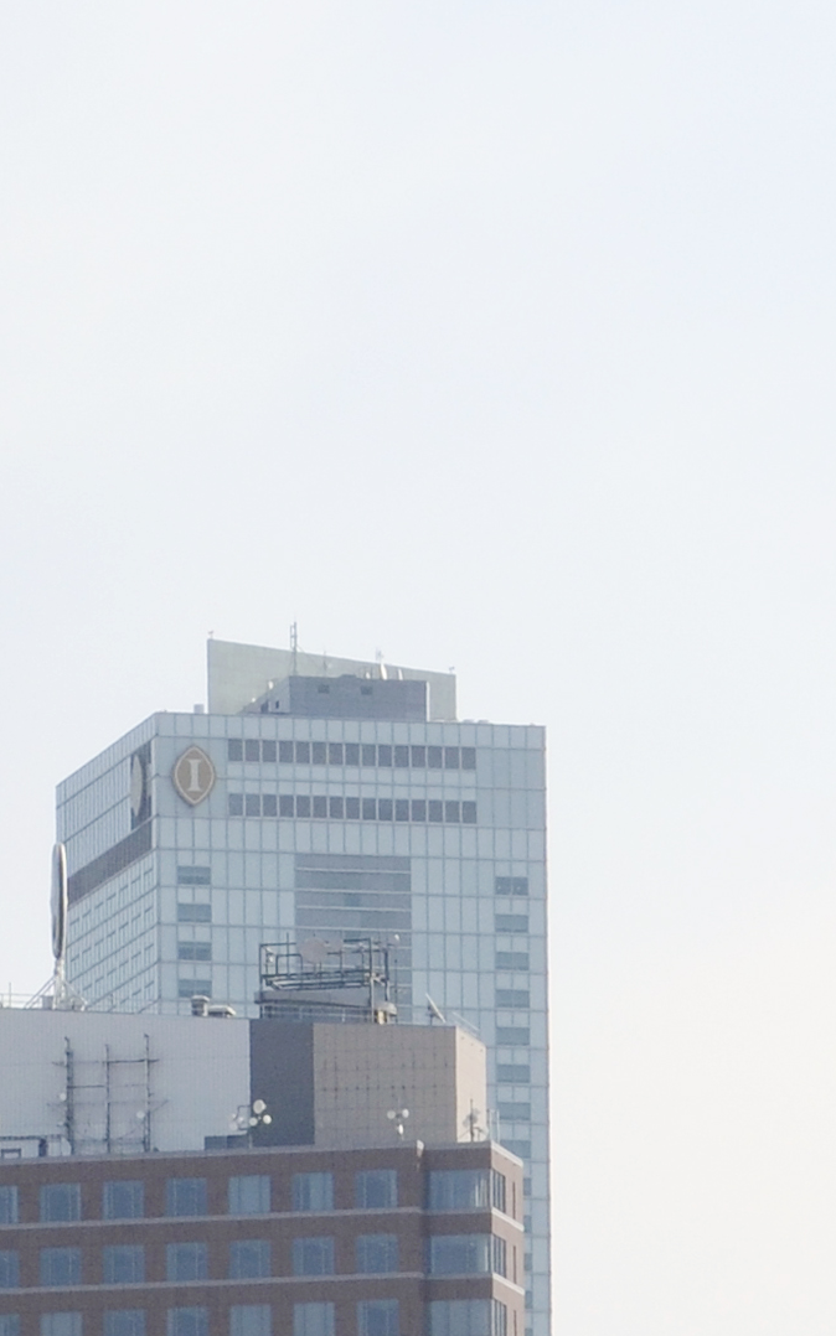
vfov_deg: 7.5
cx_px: 115
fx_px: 10168
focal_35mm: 279
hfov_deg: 4.7
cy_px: 471
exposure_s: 1/400
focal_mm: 40
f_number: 10
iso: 250
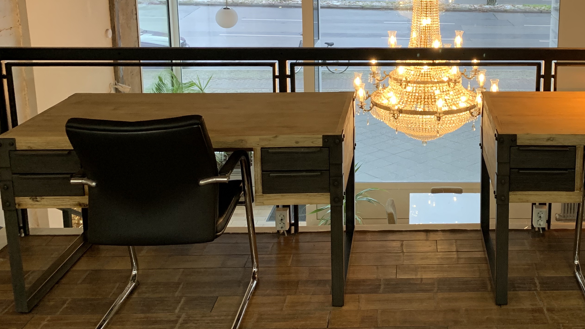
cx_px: 436
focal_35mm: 45
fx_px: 698
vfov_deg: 26.0
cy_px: 56
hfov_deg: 44.0
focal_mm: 4.25
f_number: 1.8
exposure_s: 1/50
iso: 160
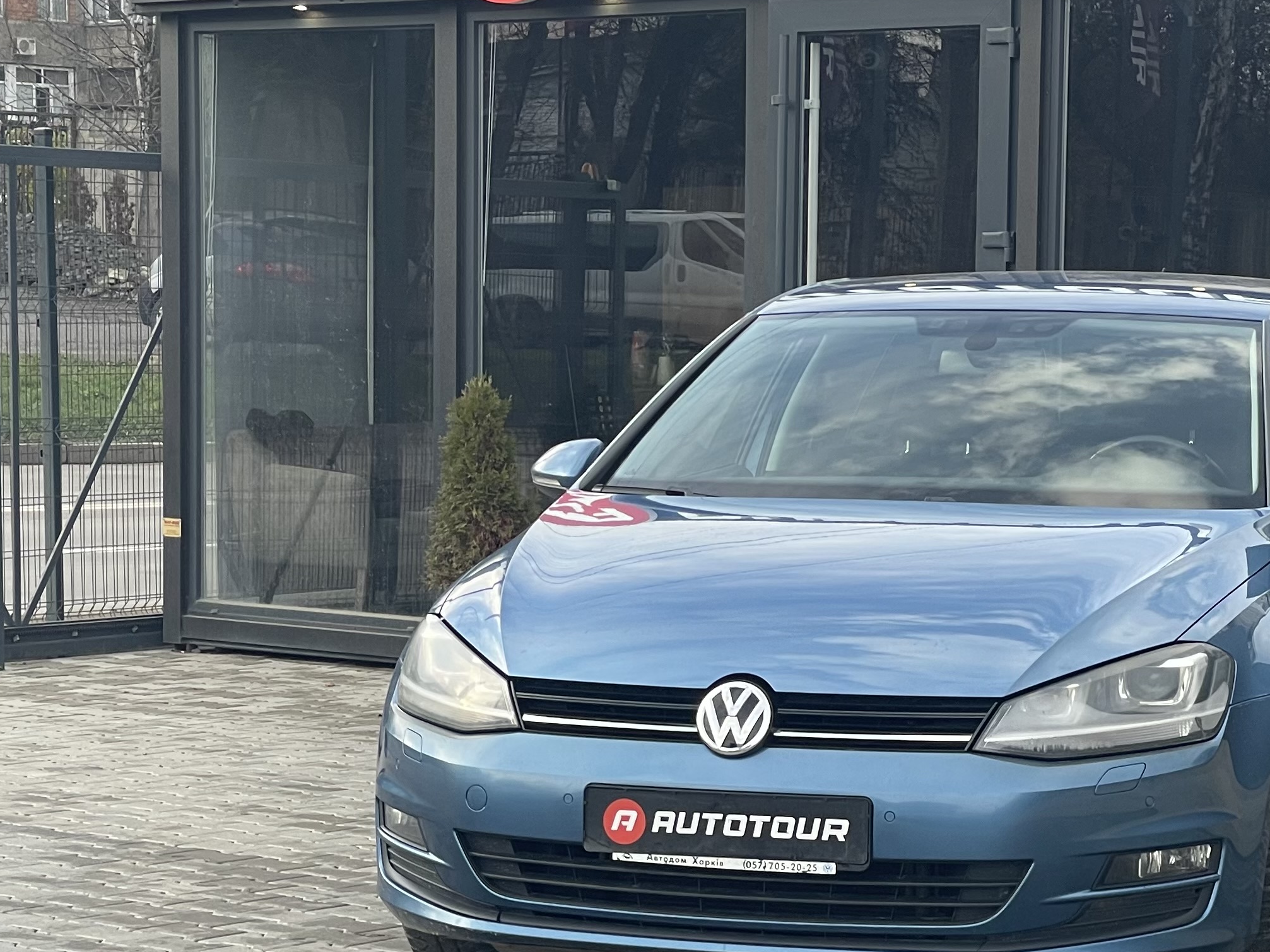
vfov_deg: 19.9
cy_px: 459
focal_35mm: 74
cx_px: 894
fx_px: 2715
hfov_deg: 26.1
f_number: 2
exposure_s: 1/121
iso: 25
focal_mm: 6
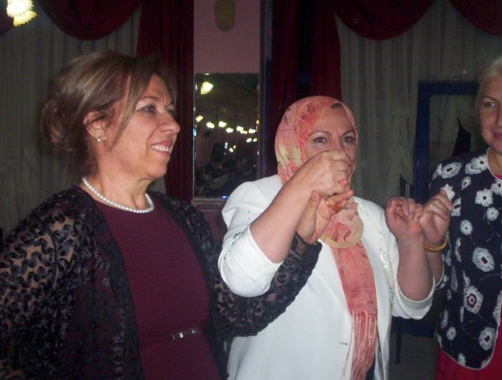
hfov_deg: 41.0
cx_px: 287
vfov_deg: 31.7
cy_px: 203
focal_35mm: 46
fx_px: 669
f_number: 4.5
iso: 140
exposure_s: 1/60
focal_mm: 4.99
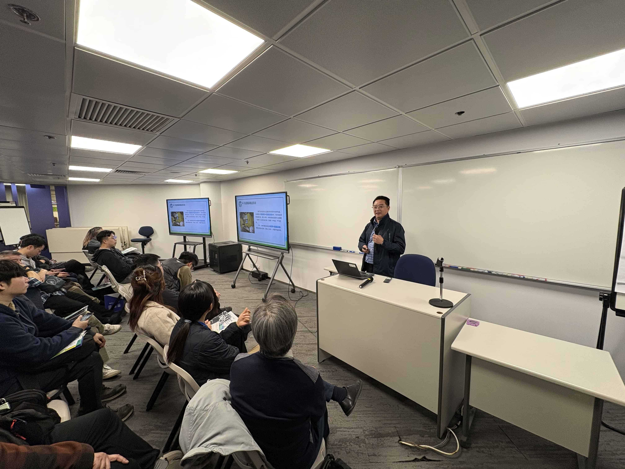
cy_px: 234
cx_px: 312
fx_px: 253
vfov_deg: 85.7
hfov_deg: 102.1
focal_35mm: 14
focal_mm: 2.2
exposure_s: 1/90
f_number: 2.2
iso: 160
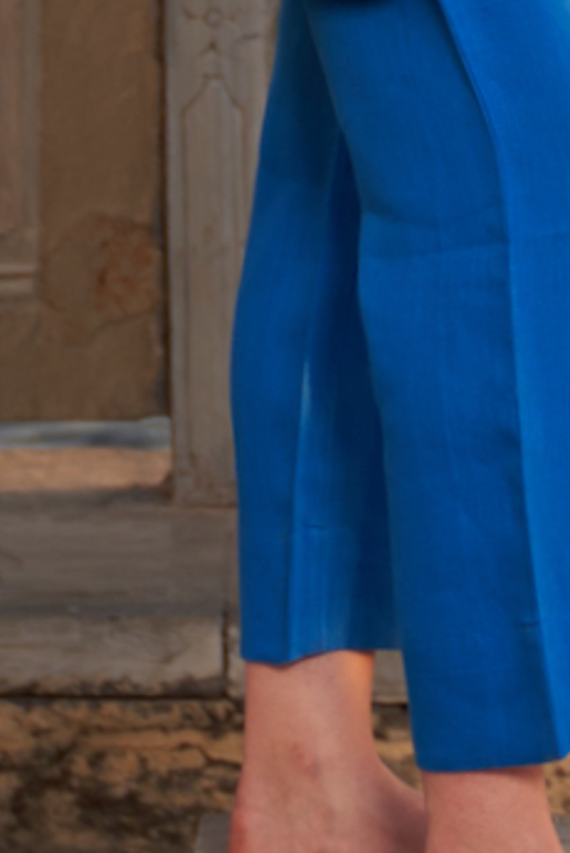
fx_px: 4436
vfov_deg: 10.5
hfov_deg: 7.3
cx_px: 371
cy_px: -502
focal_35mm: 187
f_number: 2.8
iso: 64
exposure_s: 1/320
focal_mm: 32
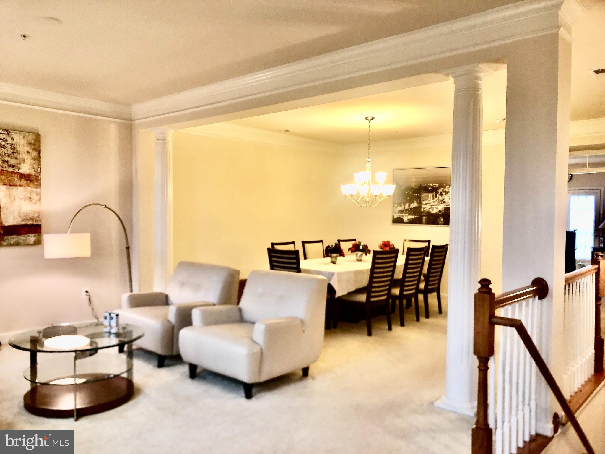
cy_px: 227
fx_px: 489
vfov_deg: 49.7
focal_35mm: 28
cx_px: 302
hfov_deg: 63.4
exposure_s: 1/24
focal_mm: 3.99
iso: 40
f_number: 1.8
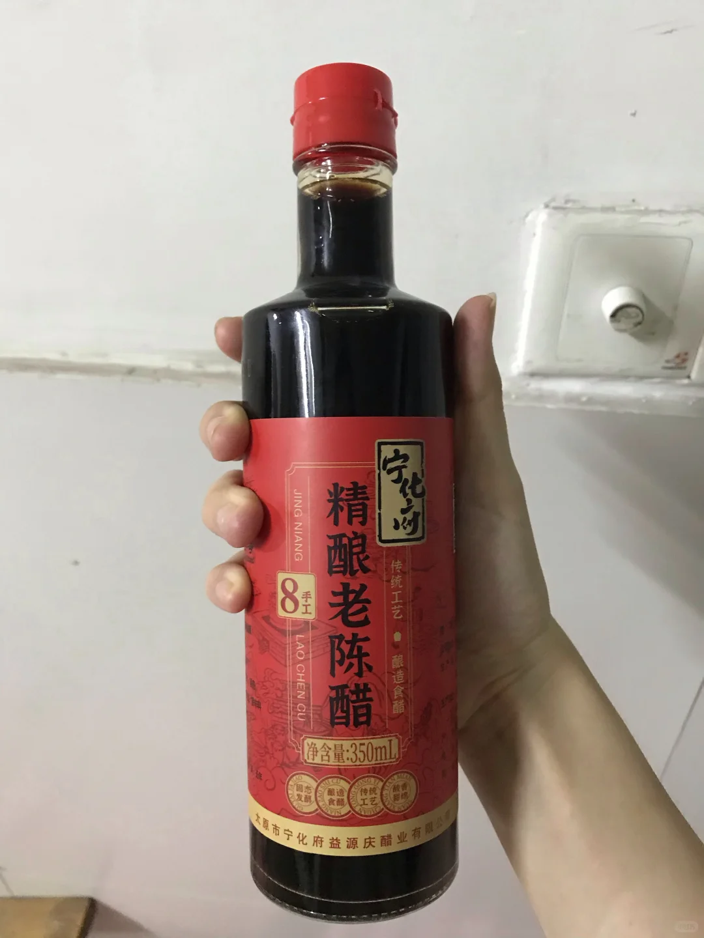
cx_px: 352
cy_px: 469
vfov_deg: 63.4
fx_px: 759
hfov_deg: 49.7
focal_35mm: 28
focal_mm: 3.99
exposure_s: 1/8
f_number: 1.8
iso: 80
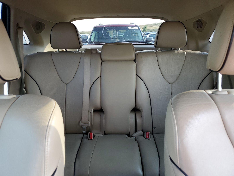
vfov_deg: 53.1
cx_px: 117
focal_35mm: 26
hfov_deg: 67.3
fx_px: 176
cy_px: 88
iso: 69
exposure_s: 1/120
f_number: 1.5
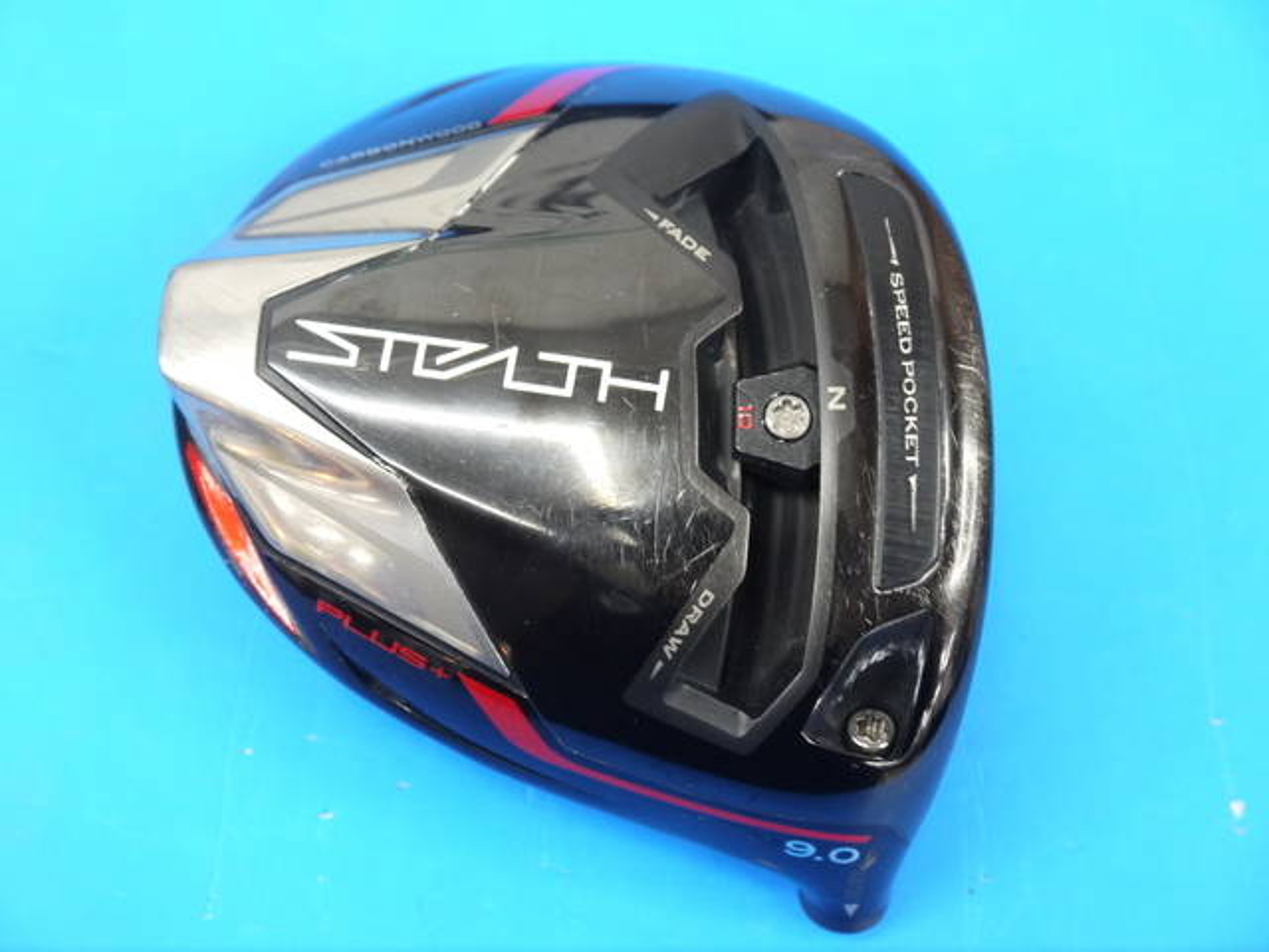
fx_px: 2273
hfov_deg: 31.2
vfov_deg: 23.7
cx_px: 634
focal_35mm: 62
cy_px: 476
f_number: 5
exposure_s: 1/60
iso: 800
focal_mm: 31
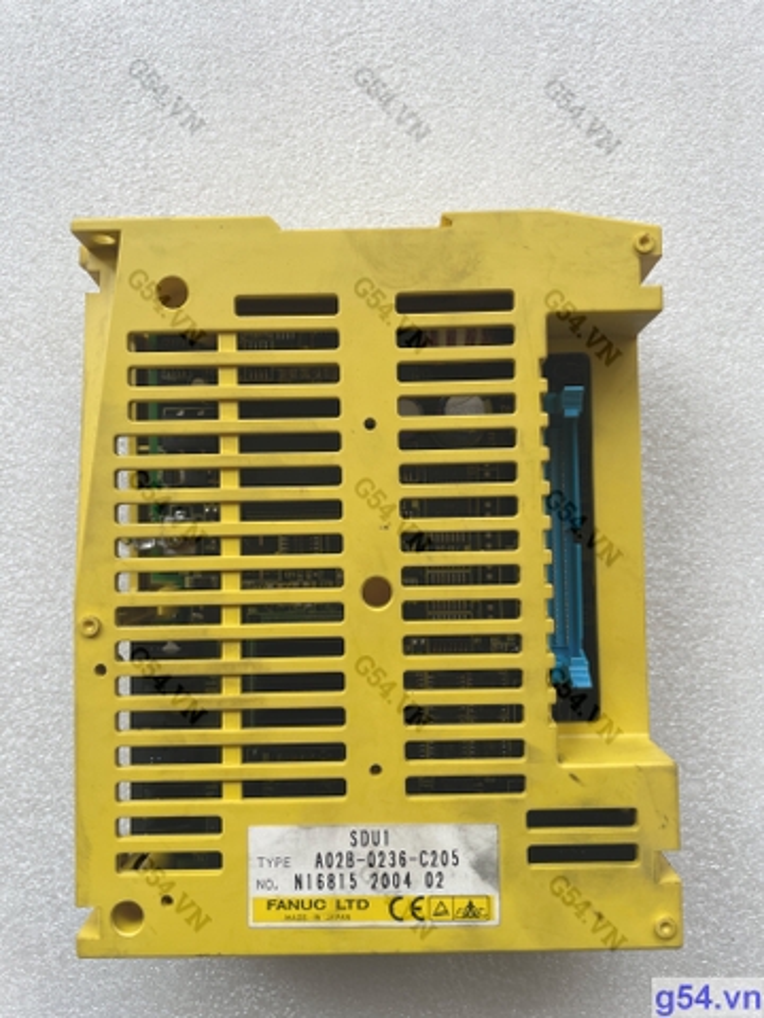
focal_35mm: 26
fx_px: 765
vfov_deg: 67.3
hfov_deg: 53.1
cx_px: 382
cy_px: 509
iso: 32
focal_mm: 4.2
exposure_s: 1/121
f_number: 1.6
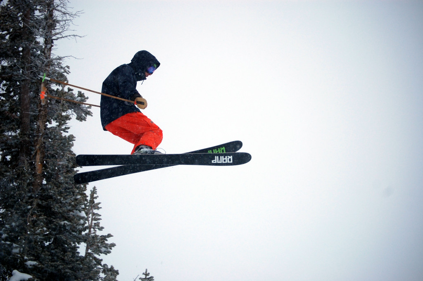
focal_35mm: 82
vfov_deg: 16.5
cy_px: 140
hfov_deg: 24.6
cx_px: 212
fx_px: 968
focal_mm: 55
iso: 220
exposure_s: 1/1000
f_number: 4
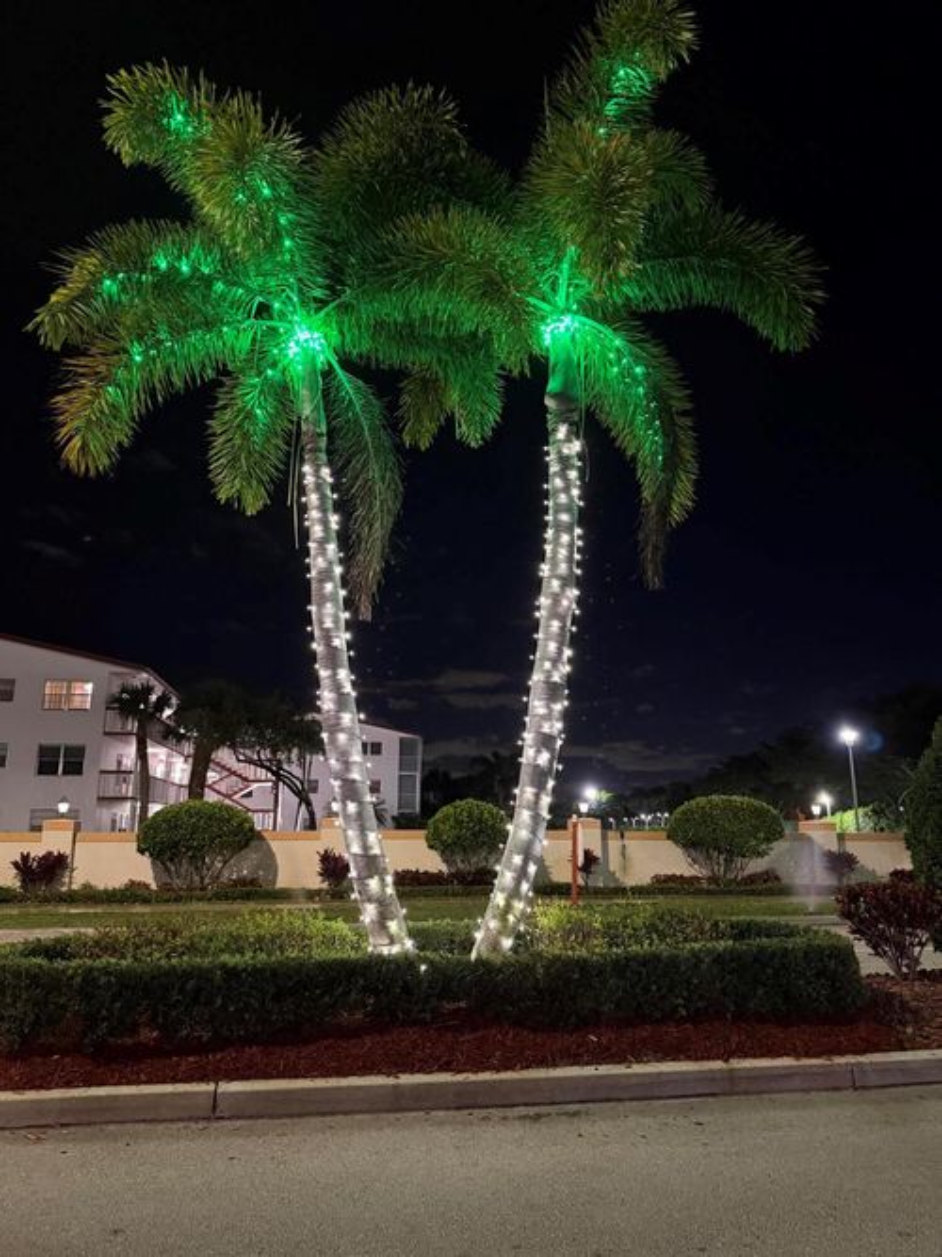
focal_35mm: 24
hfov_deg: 56.8
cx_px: 471
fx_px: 871
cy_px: 628
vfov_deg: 71.6
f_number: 1.78
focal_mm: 6.76
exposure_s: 1/30
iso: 1000
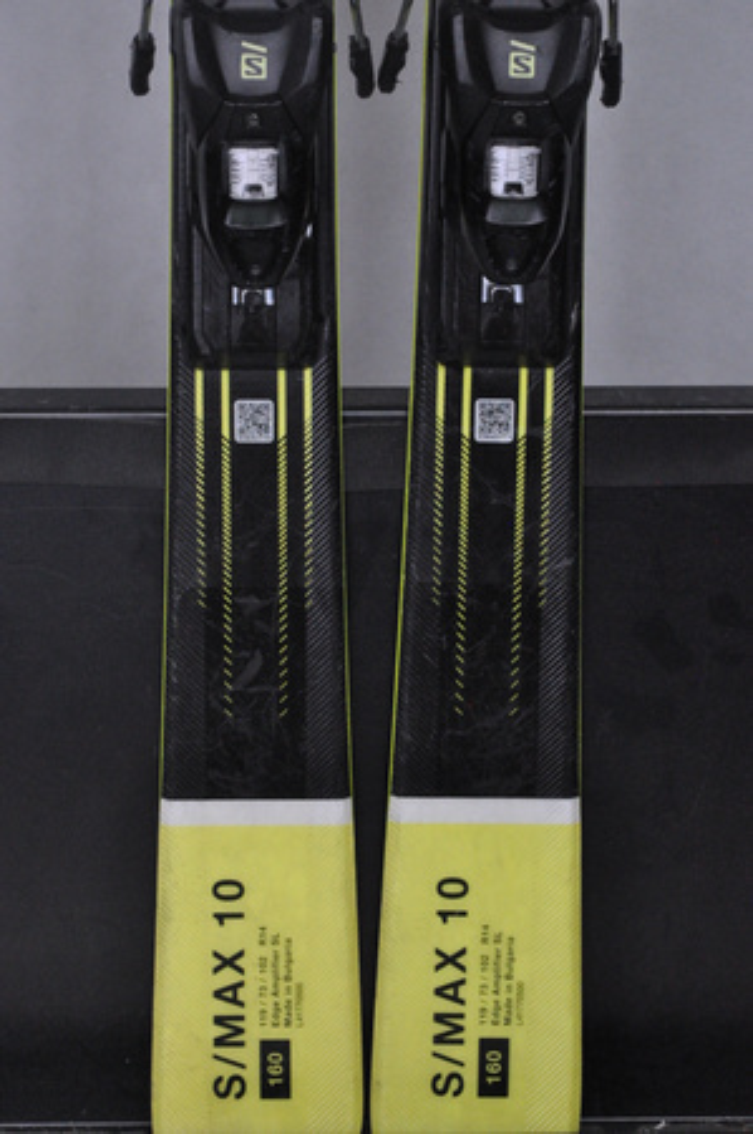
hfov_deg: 11.4
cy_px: 567
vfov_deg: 17.1
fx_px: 3773
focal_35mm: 120
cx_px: 376
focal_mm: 80
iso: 3200
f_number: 8
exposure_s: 1/125
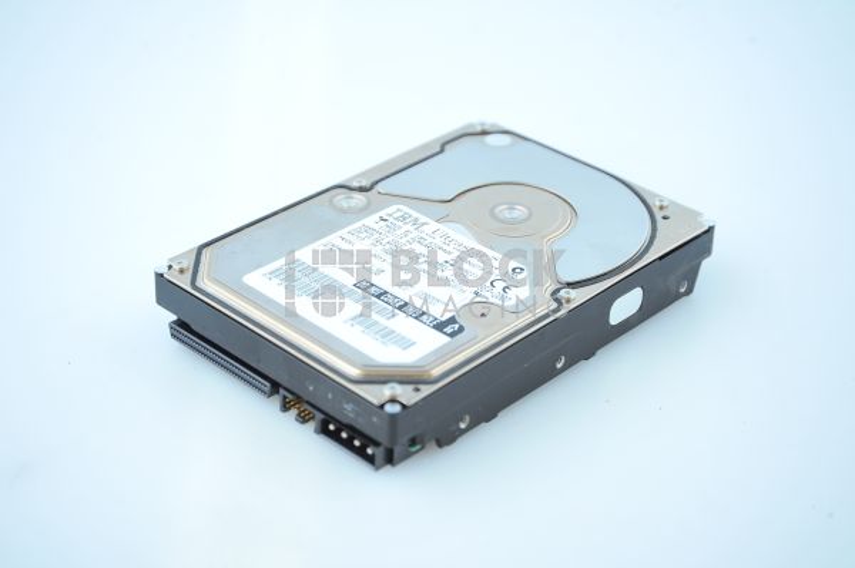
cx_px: 428
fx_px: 1851
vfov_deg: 17.5
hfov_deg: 26.0
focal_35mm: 78
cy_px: 284
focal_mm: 78
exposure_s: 1/100
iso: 800
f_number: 7.1
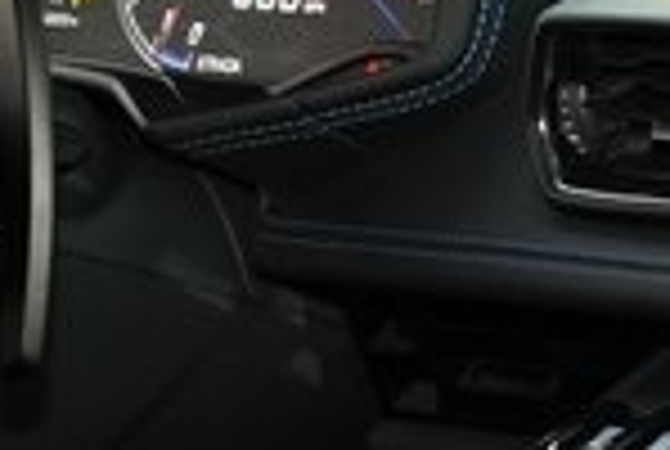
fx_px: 3711
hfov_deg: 9.6
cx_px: 1371
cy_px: 1037
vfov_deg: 6.6
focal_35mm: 199
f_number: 5.6
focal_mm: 29
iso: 1600
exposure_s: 1/40
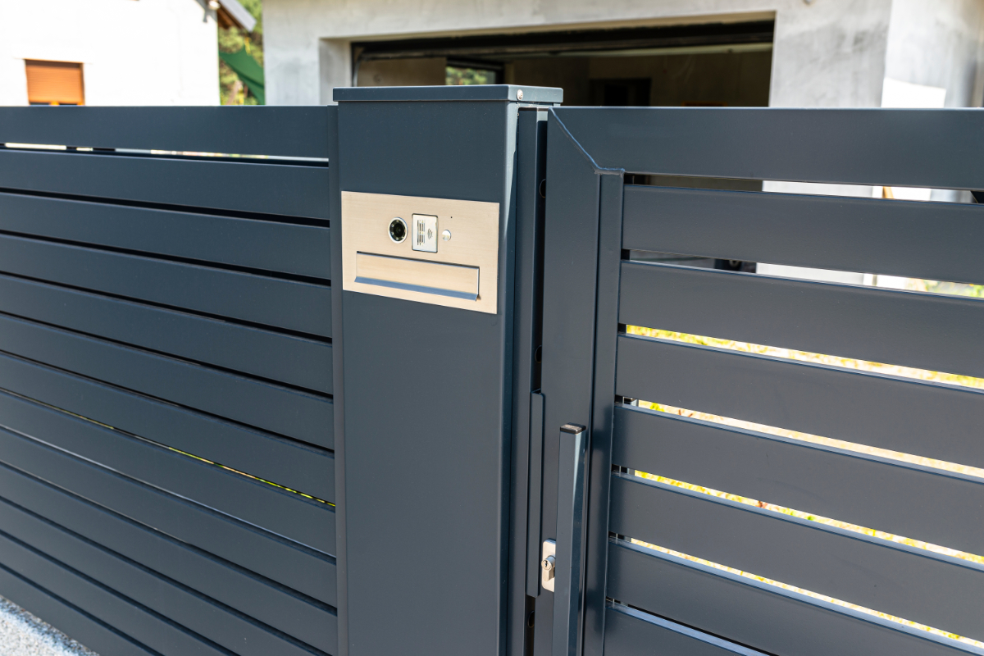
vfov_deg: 37.9
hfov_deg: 54.4
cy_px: 328
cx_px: 492
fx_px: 957
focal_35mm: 35
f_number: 5.6
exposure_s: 1/80
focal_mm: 35
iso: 200
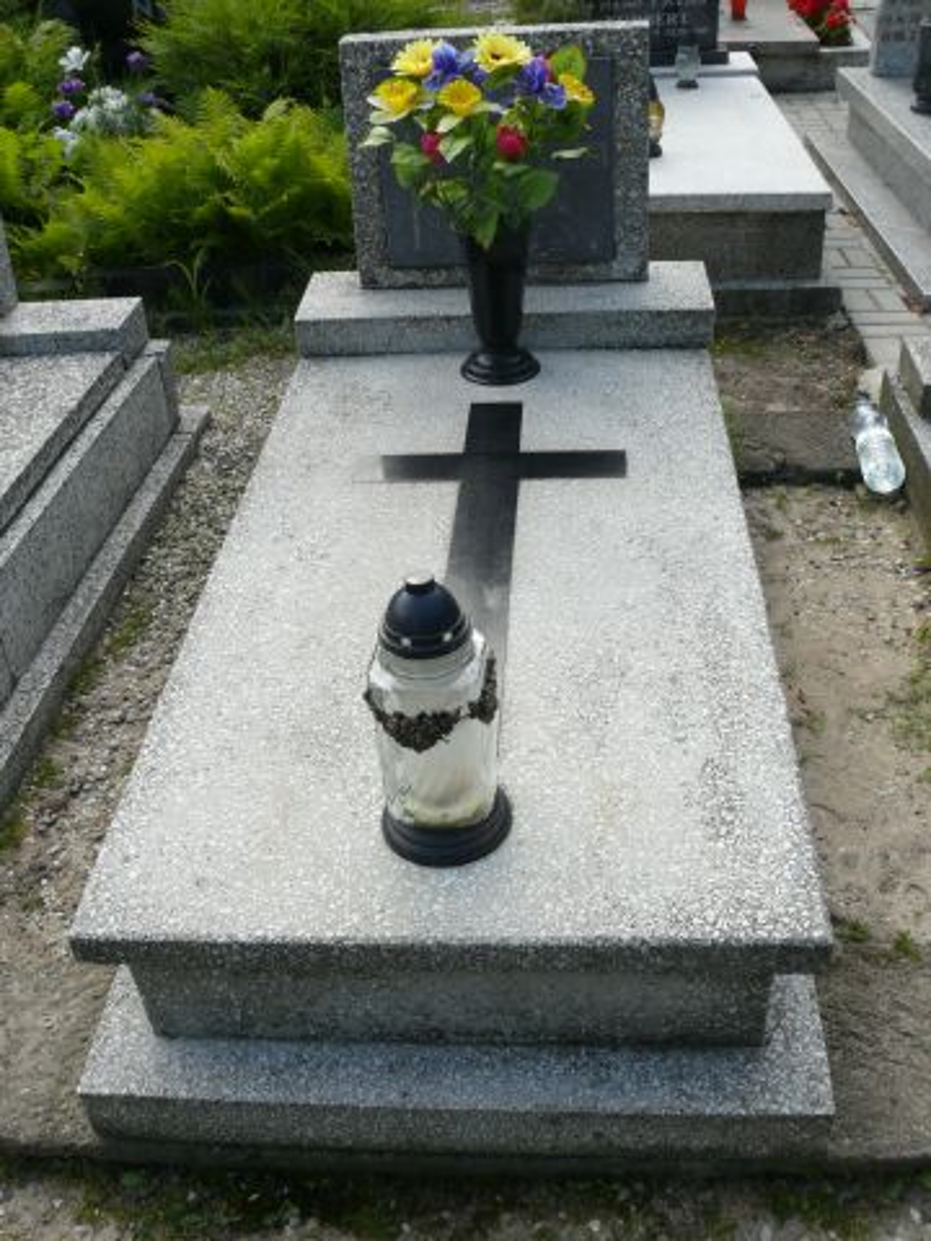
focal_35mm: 35
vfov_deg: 52.6
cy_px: 620
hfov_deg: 40.7
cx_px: 466
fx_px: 1255
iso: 100
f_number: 5.6
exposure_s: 1/200
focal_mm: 7.4
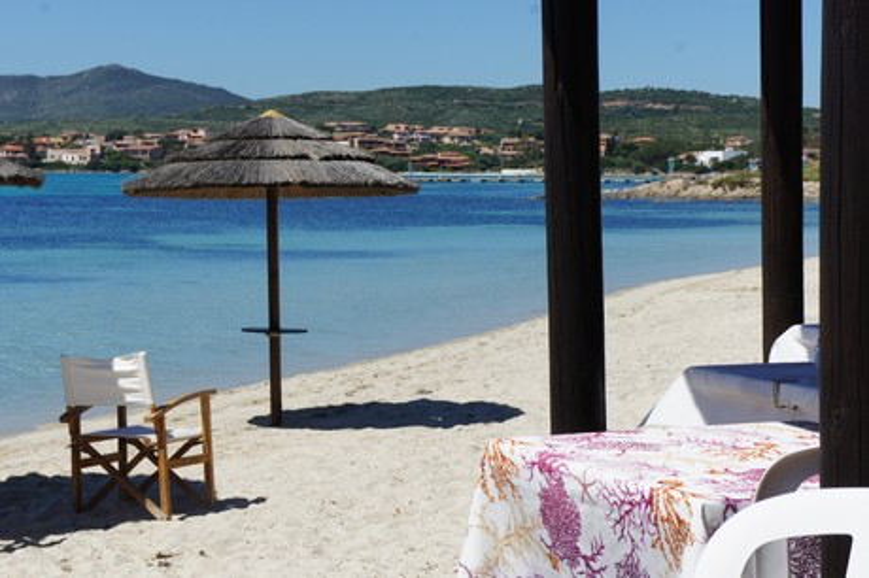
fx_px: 1990
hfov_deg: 24.6
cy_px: 289
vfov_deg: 16.5
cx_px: 434
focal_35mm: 82
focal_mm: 55
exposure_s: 1/320
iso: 200
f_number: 13
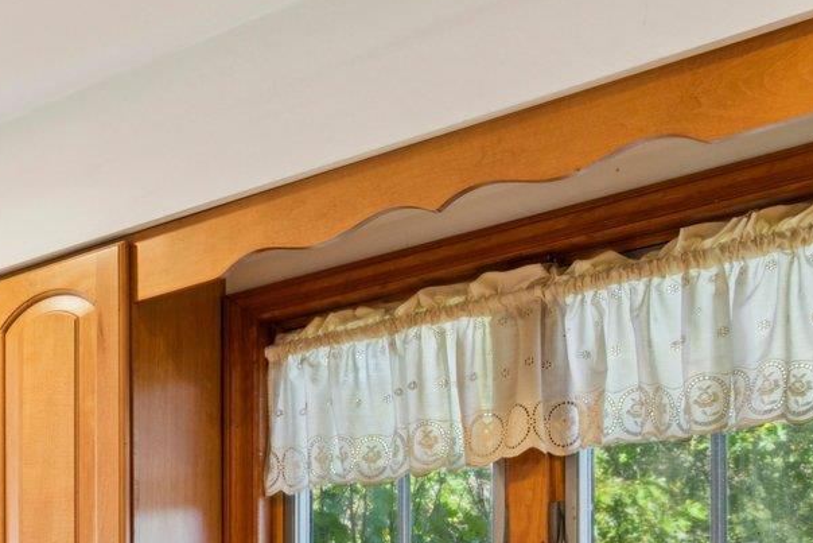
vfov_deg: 19.6
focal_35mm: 61
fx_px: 1378
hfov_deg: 22.8
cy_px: 794
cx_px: -559
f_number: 8
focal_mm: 18
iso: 160
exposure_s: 1/15
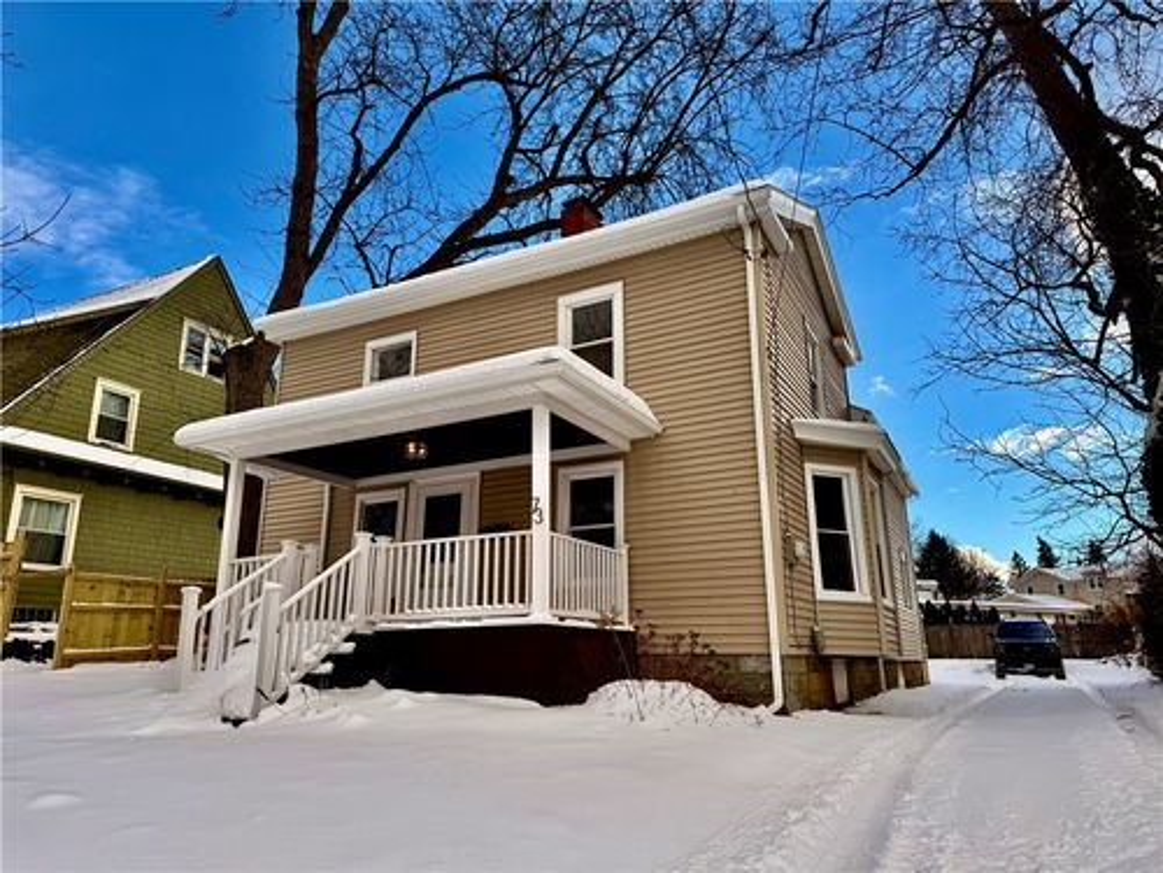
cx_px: 582
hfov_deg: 71.6
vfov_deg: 56.8
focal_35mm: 24
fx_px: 806
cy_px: 436
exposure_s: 1/2801
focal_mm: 6.76
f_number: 1.78
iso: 80
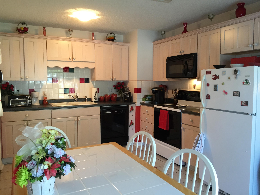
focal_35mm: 29
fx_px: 218
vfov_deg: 48.2
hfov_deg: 61.7
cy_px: 98
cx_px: 130
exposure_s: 1/30
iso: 125
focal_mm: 4.15
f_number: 2.2
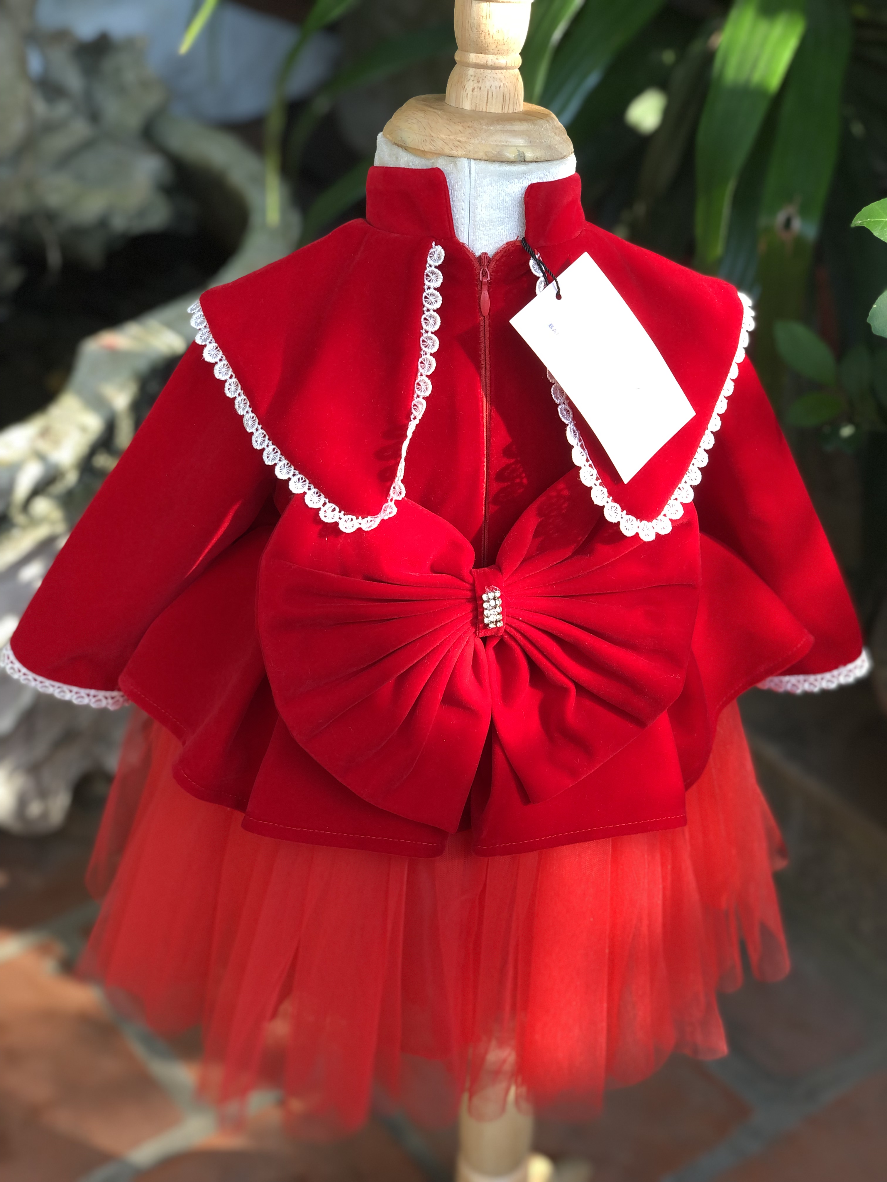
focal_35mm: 52
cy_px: 591
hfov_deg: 28.0
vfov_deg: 36.8
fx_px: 1777
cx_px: 444
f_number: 2.4
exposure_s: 1/60
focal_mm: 6
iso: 16
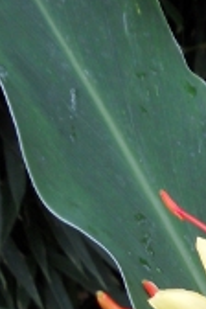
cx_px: 427
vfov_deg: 15.3
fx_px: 1090
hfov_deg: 9.9
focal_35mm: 127
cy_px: 418
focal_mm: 5.8
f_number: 3.5
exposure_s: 1/30
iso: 80
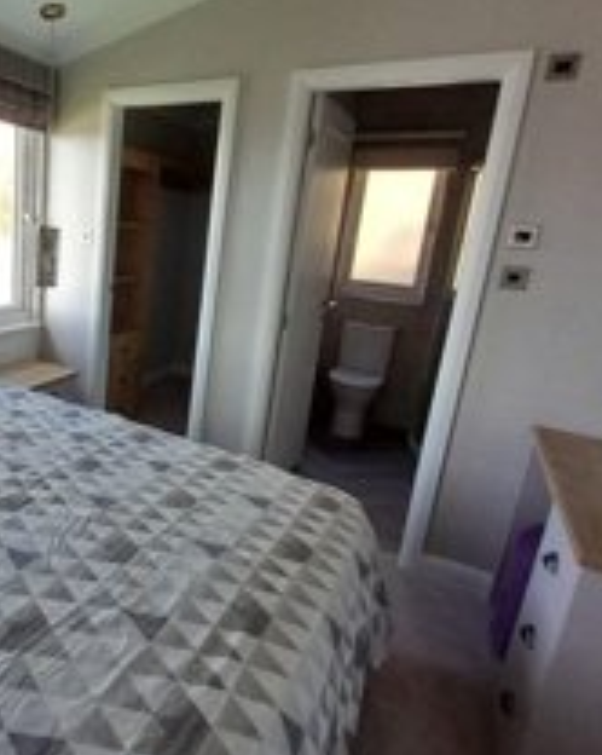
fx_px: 491
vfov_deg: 75.0
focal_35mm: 22
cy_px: 356
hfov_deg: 58.4
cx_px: 123
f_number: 2.2
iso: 160
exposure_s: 1/50
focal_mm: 1.13
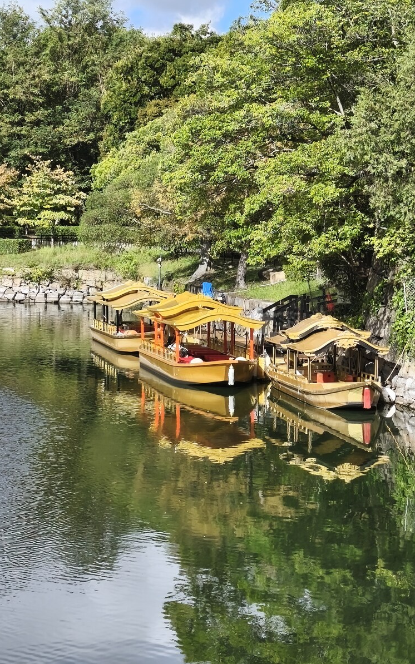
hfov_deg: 13.3
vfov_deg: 21.2
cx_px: 230
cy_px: 333
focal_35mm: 98
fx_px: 1774
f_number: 1.65
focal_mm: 6.18
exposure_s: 1/1068
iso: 50
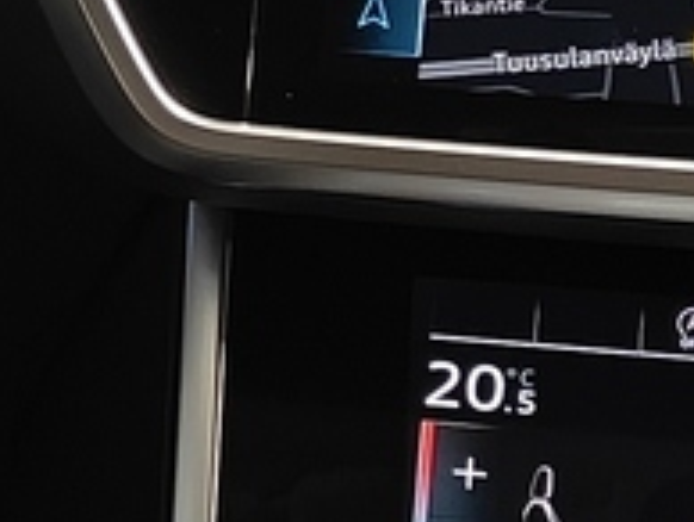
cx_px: -365
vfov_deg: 6.9
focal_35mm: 215
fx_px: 4316
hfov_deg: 9.0
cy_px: 272
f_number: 1.8
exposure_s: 1/33
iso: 1250
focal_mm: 5.59
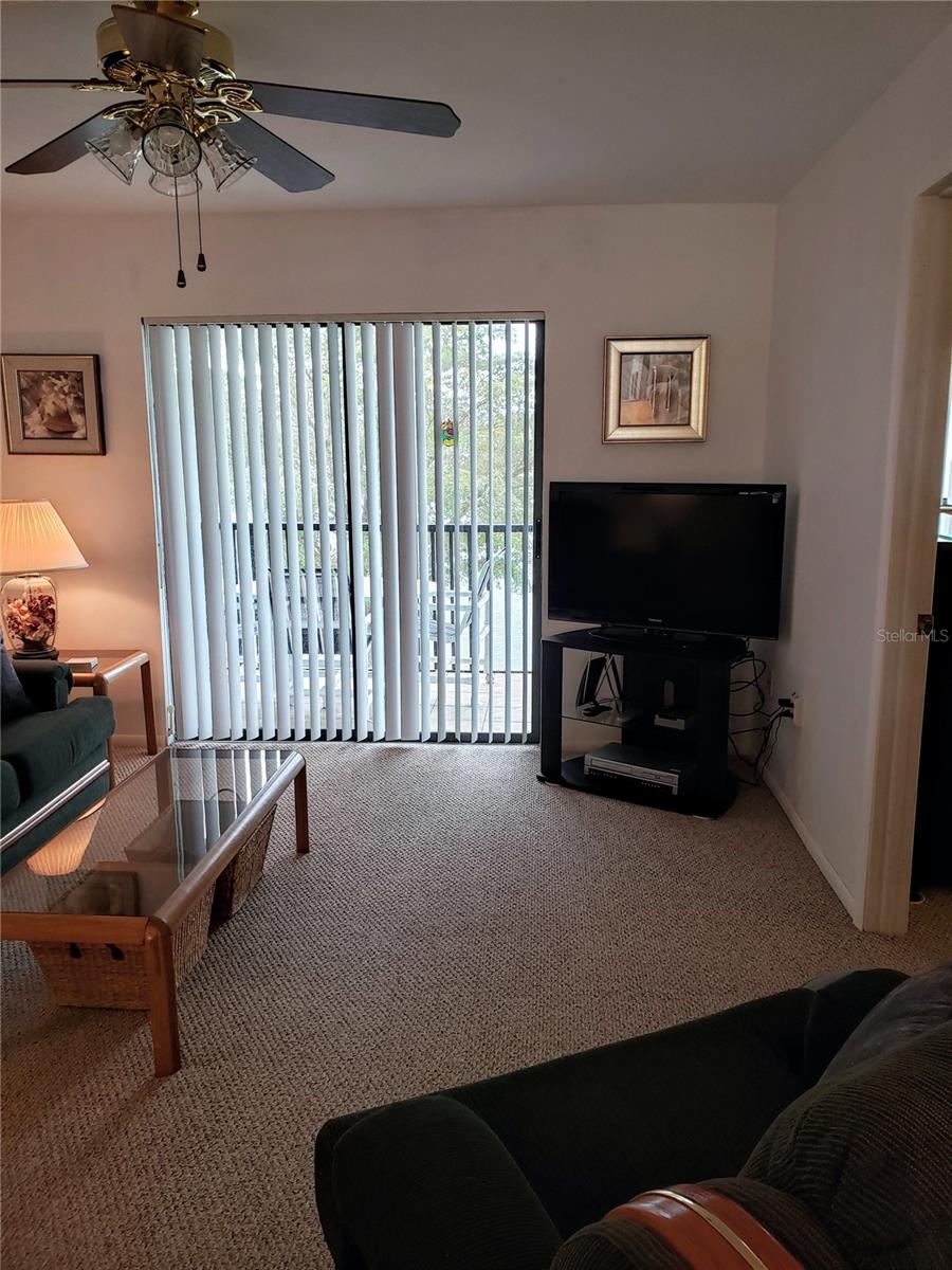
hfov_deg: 53.1
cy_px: 635
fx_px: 953
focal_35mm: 26
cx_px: 476
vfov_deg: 67.3
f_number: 2.4
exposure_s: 1/60
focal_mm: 4.3
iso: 160
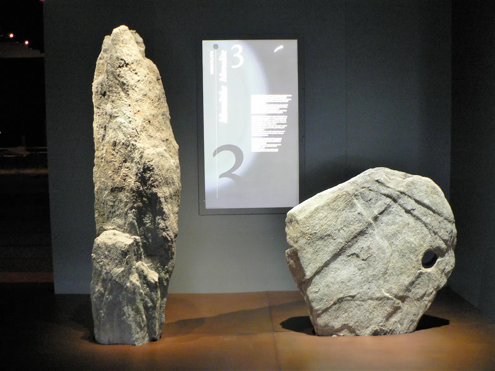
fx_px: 515
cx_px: 248
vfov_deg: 39.7
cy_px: 186
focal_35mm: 36
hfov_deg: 51.4
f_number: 2.8
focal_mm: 6
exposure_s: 1/4
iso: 200
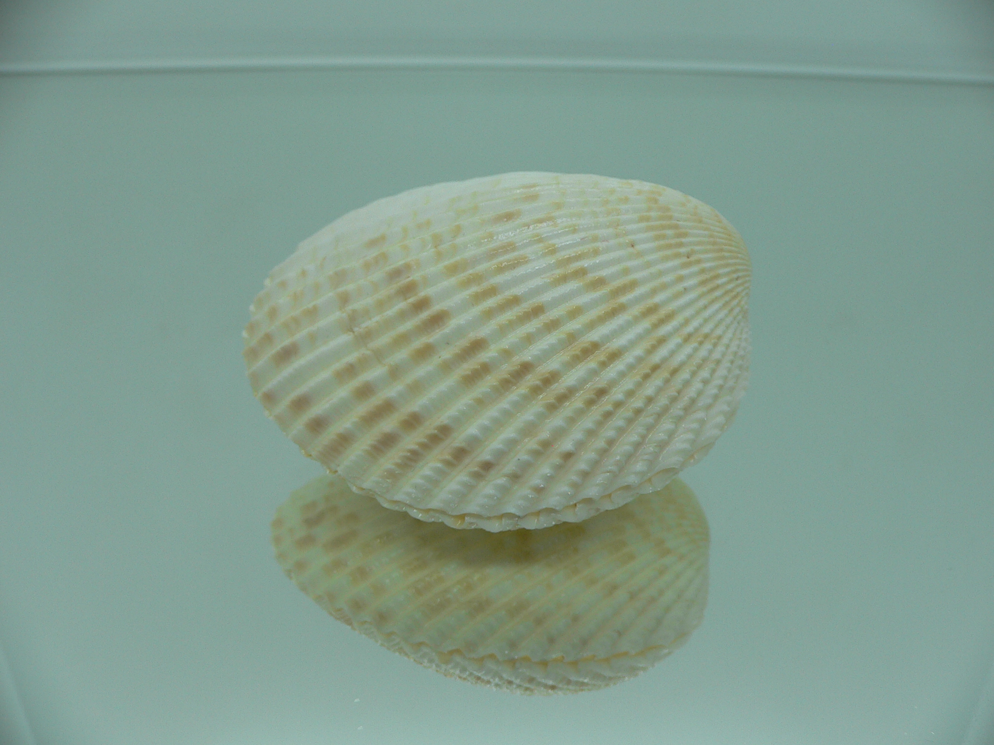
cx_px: 497
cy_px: 372
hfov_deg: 52.6
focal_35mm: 35
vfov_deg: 40.7
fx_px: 1005
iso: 80
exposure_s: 1/80
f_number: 2.8
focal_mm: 4.6
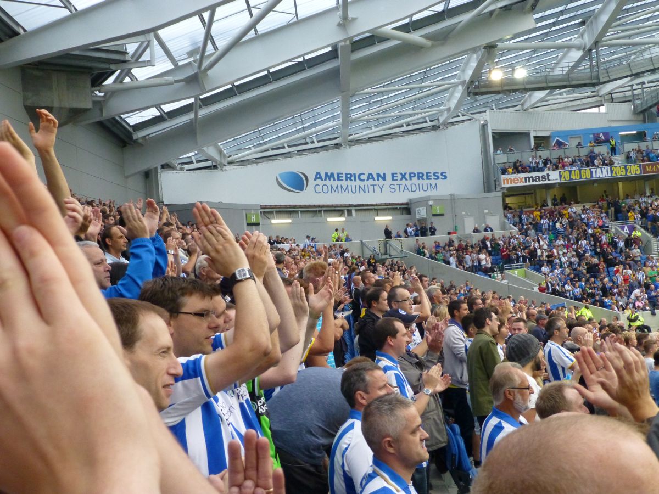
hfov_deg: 45.8
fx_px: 781
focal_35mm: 41
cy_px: 247
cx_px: 330
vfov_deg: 35.1
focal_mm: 7.4
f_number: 3.9
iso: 500
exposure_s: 1/250
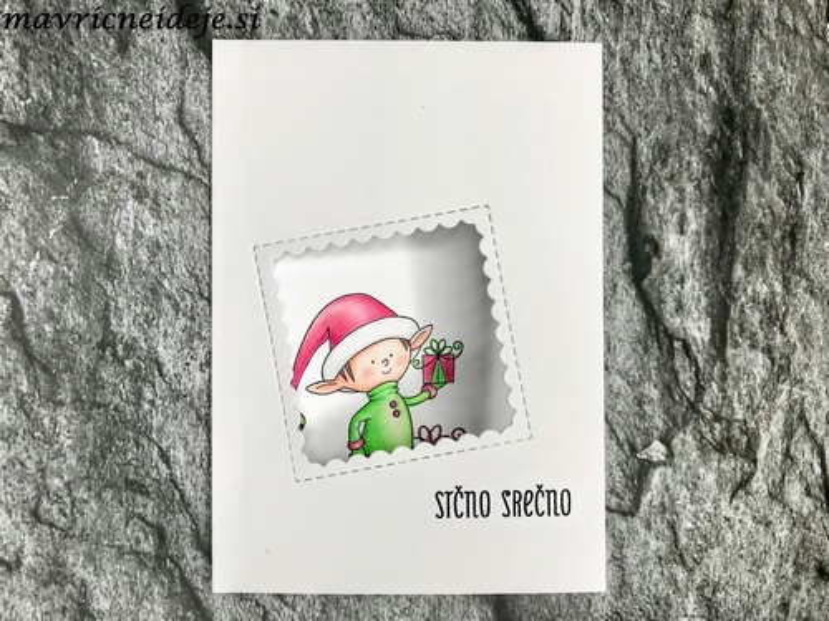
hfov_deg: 63.4
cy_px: 310
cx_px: 414
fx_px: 671
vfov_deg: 49.7
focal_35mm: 28
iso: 20
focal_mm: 3.99
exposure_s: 1/504
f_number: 1.8
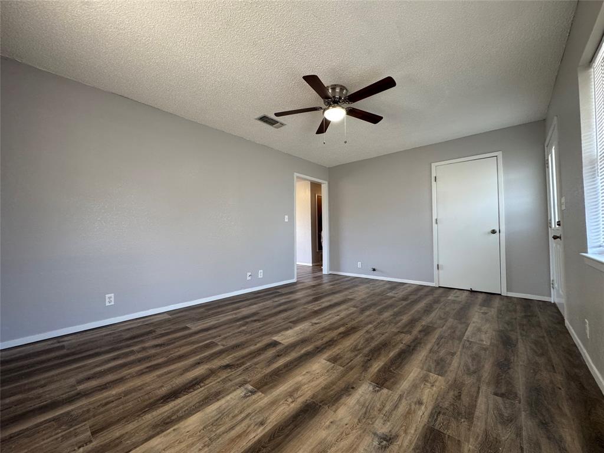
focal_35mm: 14
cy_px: 226
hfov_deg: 102.1
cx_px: 302
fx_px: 244
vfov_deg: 85.7
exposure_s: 1/60
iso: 250
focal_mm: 2.22
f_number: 2.2
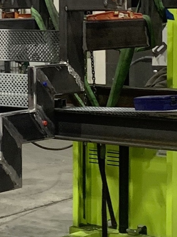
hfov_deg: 9.8
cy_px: 73
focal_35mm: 151
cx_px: 66
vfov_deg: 13.1
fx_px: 1029
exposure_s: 1/50
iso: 125
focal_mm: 4.25
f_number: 1.8
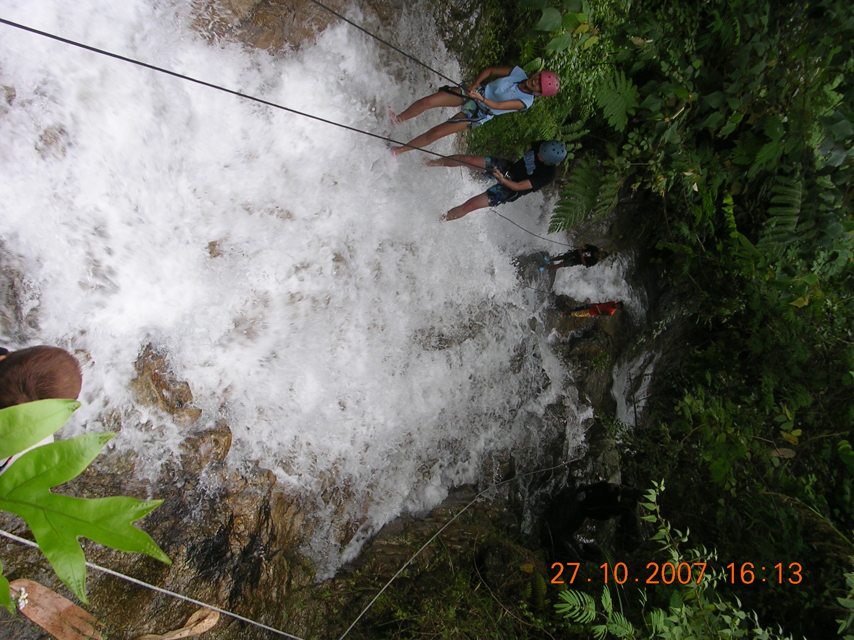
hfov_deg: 43.9
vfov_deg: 33.6
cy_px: 320
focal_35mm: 43
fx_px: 1061
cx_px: 427
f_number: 3
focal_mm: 6.6
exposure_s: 1/81.6
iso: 50
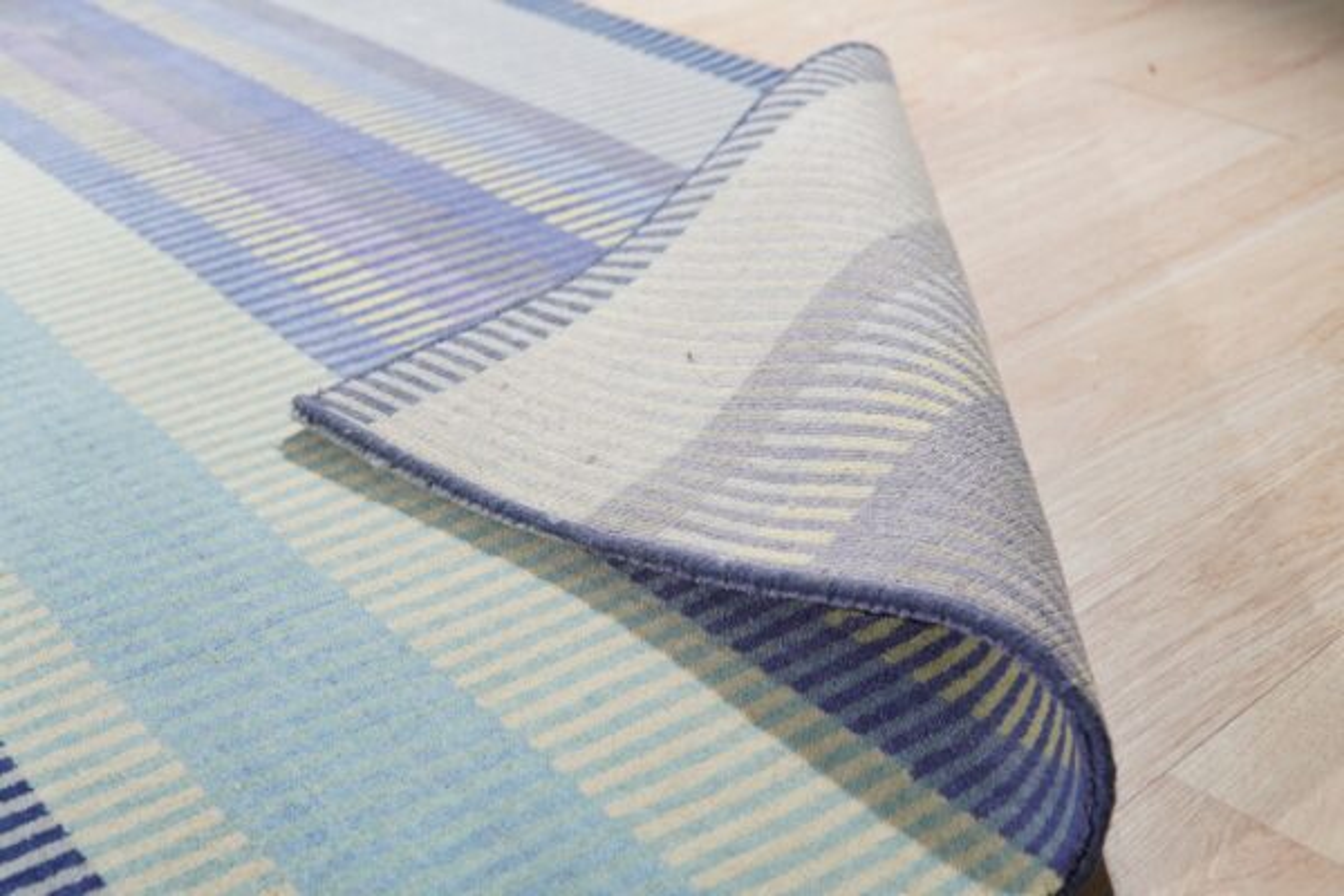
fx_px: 1680
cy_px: 448
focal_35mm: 45
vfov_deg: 29.9
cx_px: 672
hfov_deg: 43.6
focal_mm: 30
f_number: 4
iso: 800
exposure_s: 1/320
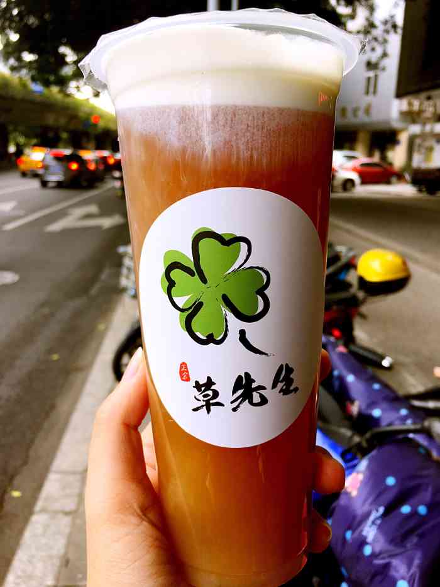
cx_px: 220
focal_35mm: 29
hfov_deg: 48.2
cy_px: 294
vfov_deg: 61.7
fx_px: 491
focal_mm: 4.15
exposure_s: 1/120
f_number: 2.2
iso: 25
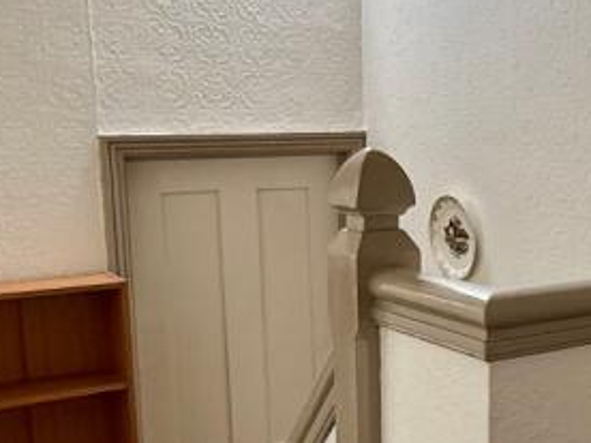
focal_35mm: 52
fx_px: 888
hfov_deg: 35.3
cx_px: 499
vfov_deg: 28.0
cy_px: 265
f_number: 2.2
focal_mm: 2.22
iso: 250
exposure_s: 1/99
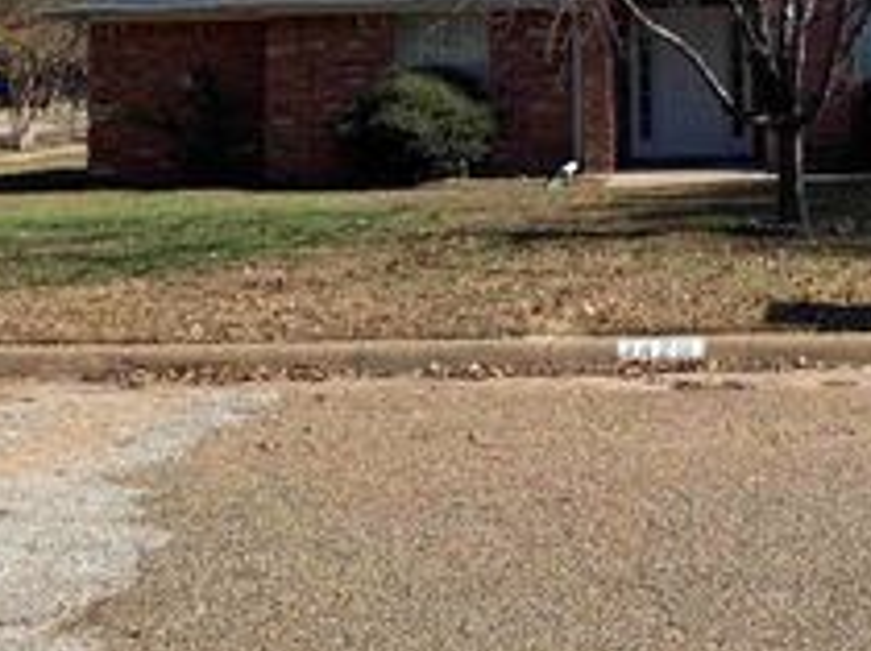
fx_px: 1558
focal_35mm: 62
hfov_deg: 29.8
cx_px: 792
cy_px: 6
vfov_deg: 22.7
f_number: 1.8
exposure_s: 1/1634
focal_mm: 4.25
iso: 25
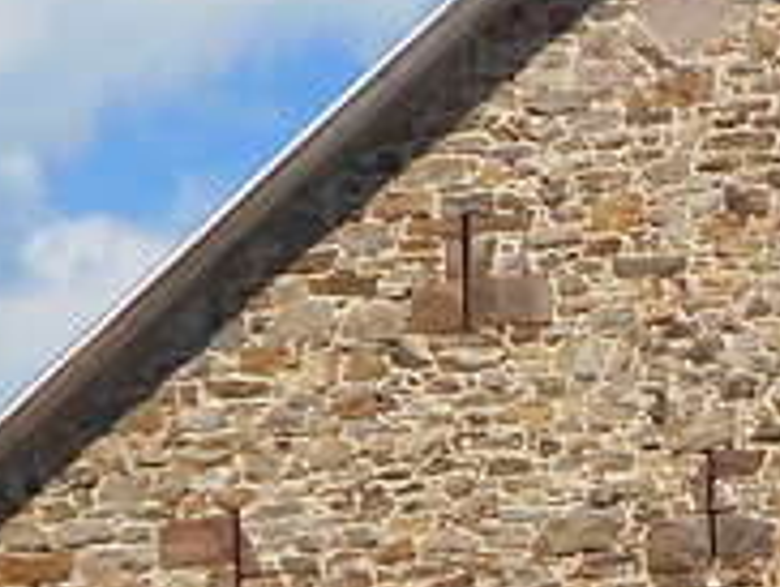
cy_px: 518
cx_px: 891
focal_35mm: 181
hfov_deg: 10.8
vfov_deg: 8.2
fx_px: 4084
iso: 80
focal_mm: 7.7
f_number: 4.2
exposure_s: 1/1000
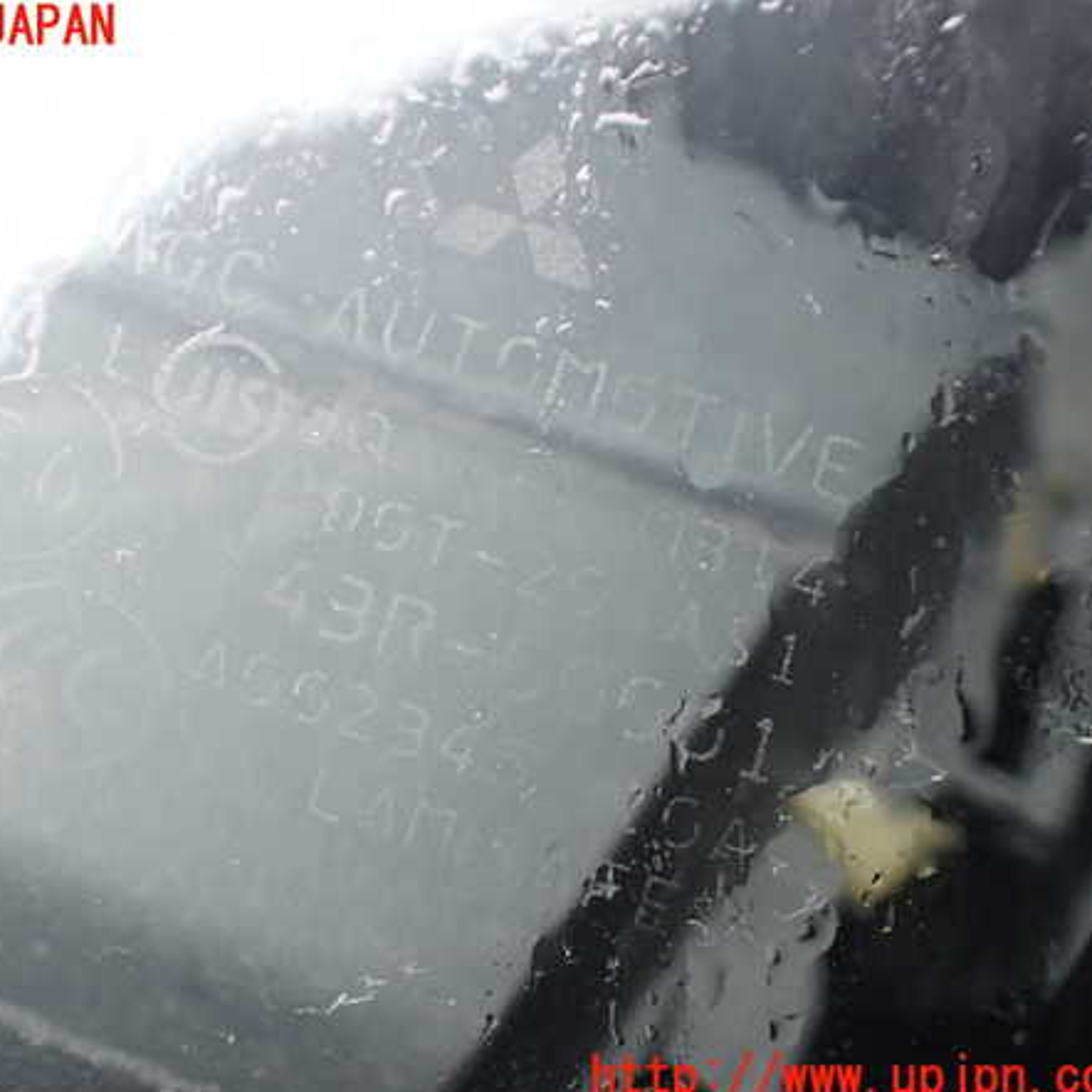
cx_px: 408
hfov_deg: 45.6
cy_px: 553
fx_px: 1285
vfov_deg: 46.0
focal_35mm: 36
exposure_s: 1/125
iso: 250
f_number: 2.3
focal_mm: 5.4
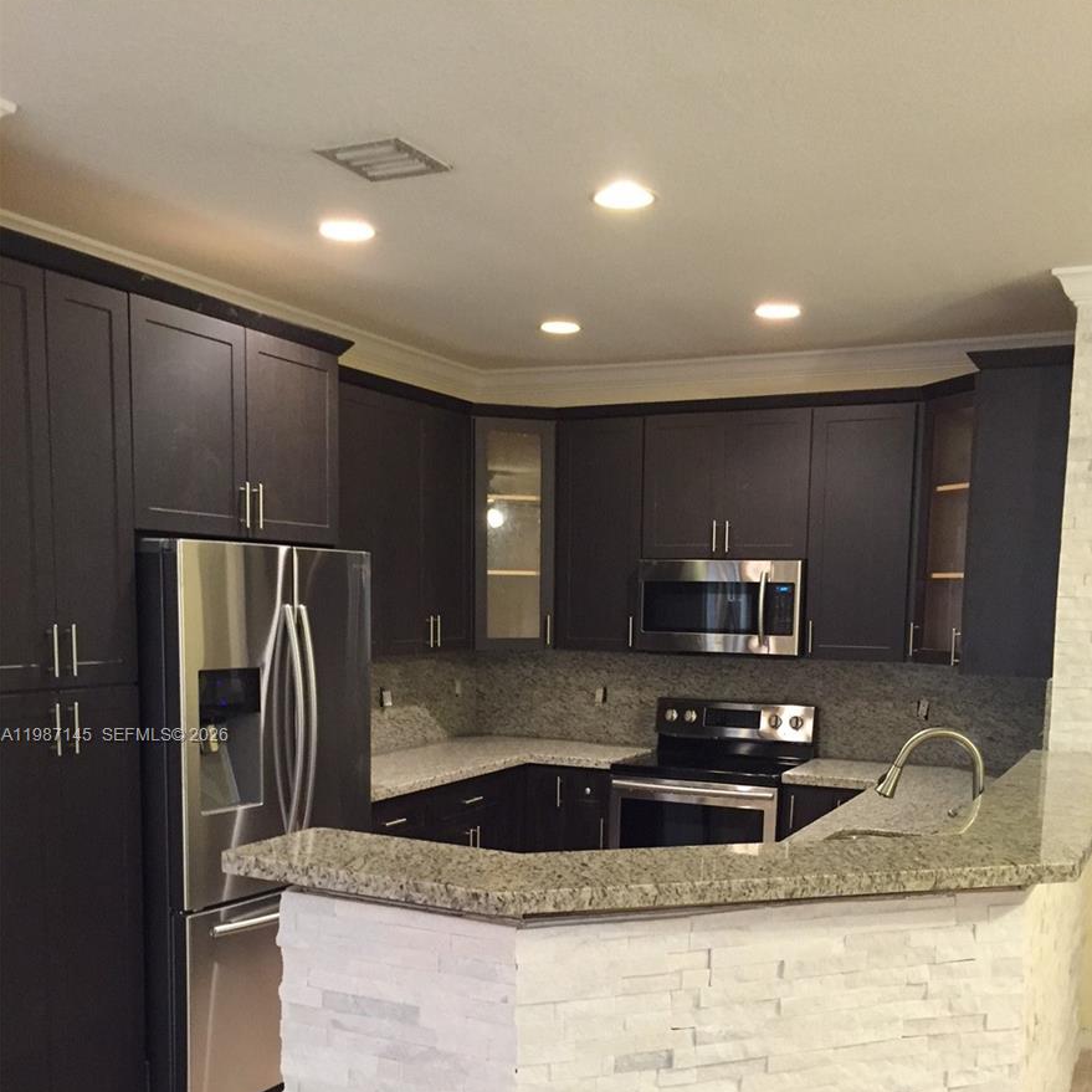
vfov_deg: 46.4
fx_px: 1249
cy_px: 737
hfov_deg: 47.2
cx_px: 558
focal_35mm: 35
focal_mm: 4.15
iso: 250
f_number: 2.2
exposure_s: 1/24
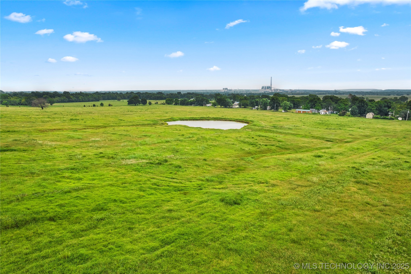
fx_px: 251
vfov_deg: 57.2
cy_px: 137
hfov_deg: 78.6
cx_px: 206
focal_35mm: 22
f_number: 2.8
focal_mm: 8.38
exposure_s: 1/1000
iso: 100
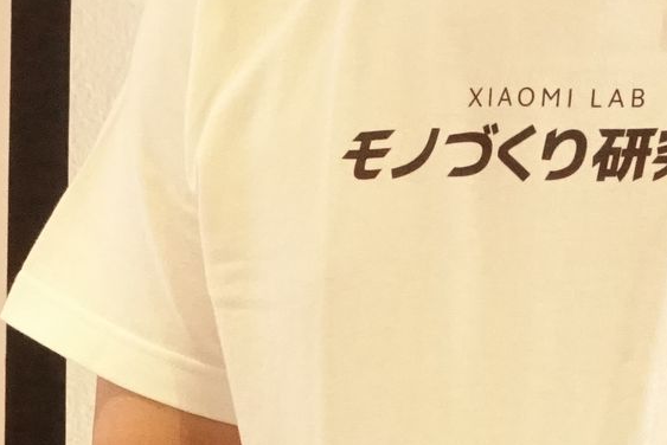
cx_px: 486
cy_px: -308
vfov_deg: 3.5
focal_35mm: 392
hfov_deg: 5.3
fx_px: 7266
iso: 6400
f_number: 4
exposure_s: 1/250
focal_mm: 42.08
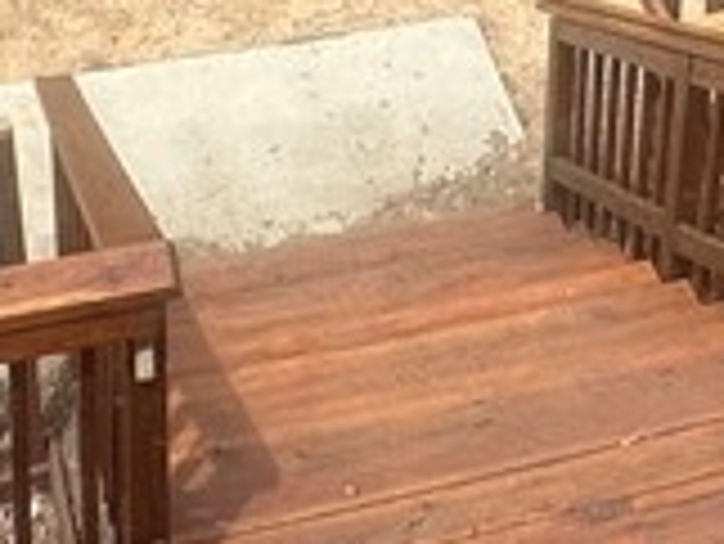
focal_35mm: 89
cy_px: -652
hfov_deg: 21.9
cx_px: 468
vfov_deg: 13.4
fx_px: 1863
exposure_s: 1/888
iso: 40
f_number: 2.2
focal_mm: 2.22
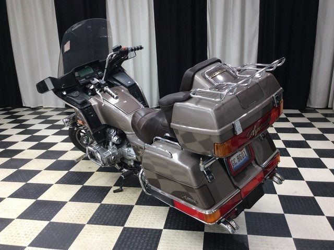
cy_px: 125
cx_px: 167
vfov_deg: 44.1
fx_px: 308
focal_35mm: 32
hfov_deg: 56.9
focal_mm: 3.3
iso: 40
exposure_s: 1/24
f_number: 2.4
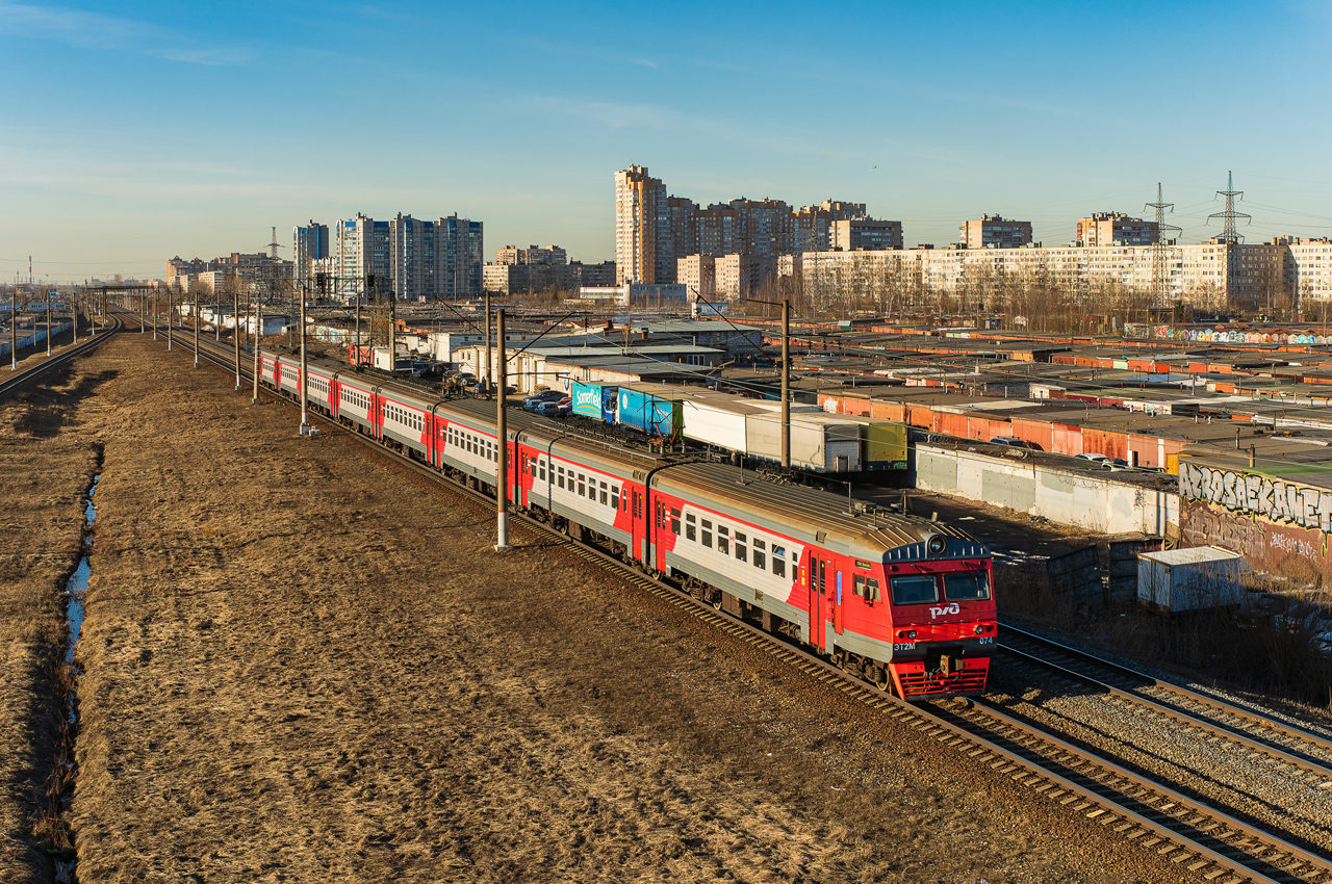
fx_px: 1848
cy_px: 442
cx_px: 666
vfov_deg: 26.9
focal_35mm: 50
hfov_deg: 39.6
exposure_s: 1/500
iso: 200
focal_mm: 50
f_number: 8
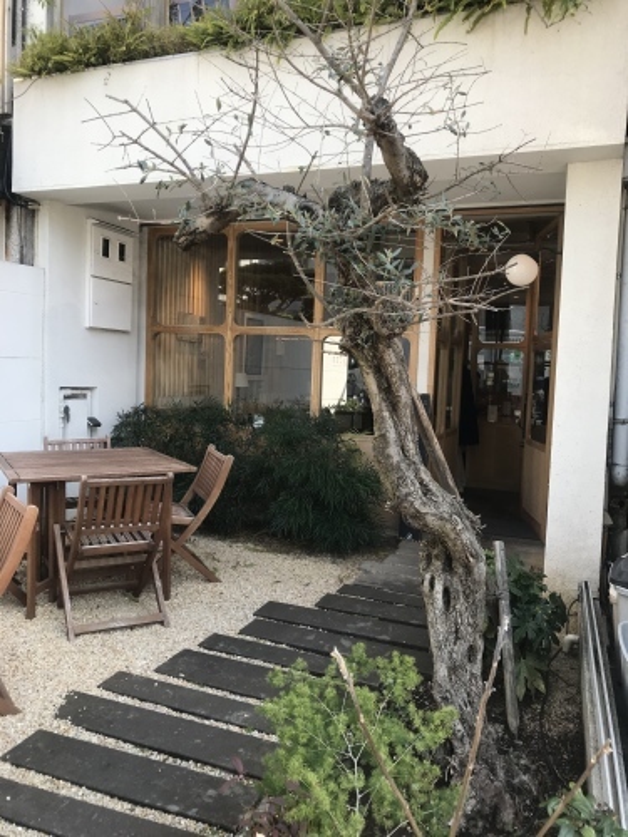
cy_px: 418
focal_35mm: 28
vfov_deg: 63.4
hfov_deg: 49.7
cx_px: 314
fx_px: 677
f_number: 1.8
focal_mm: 3.99
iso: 20
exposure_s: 1/364
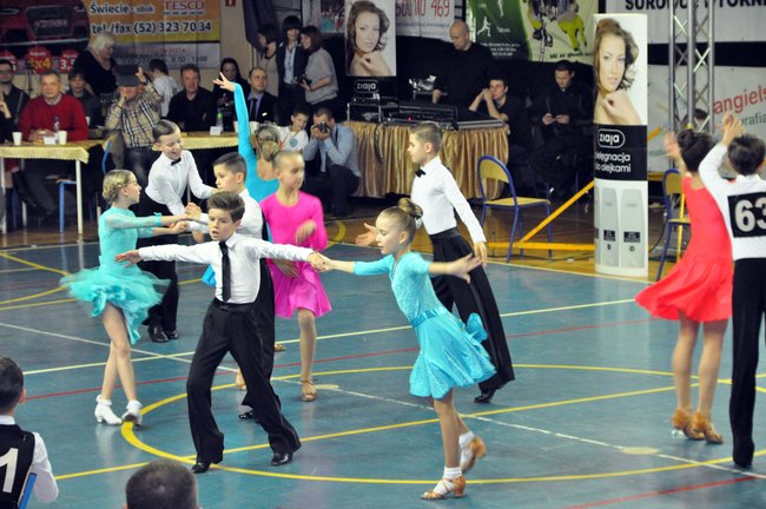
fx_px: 2551
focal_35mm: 120
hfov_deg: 17.1
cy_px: 254
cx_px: 383
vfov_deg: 11.4
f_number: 6.3
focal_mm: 80
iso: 2800
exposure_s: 1/60
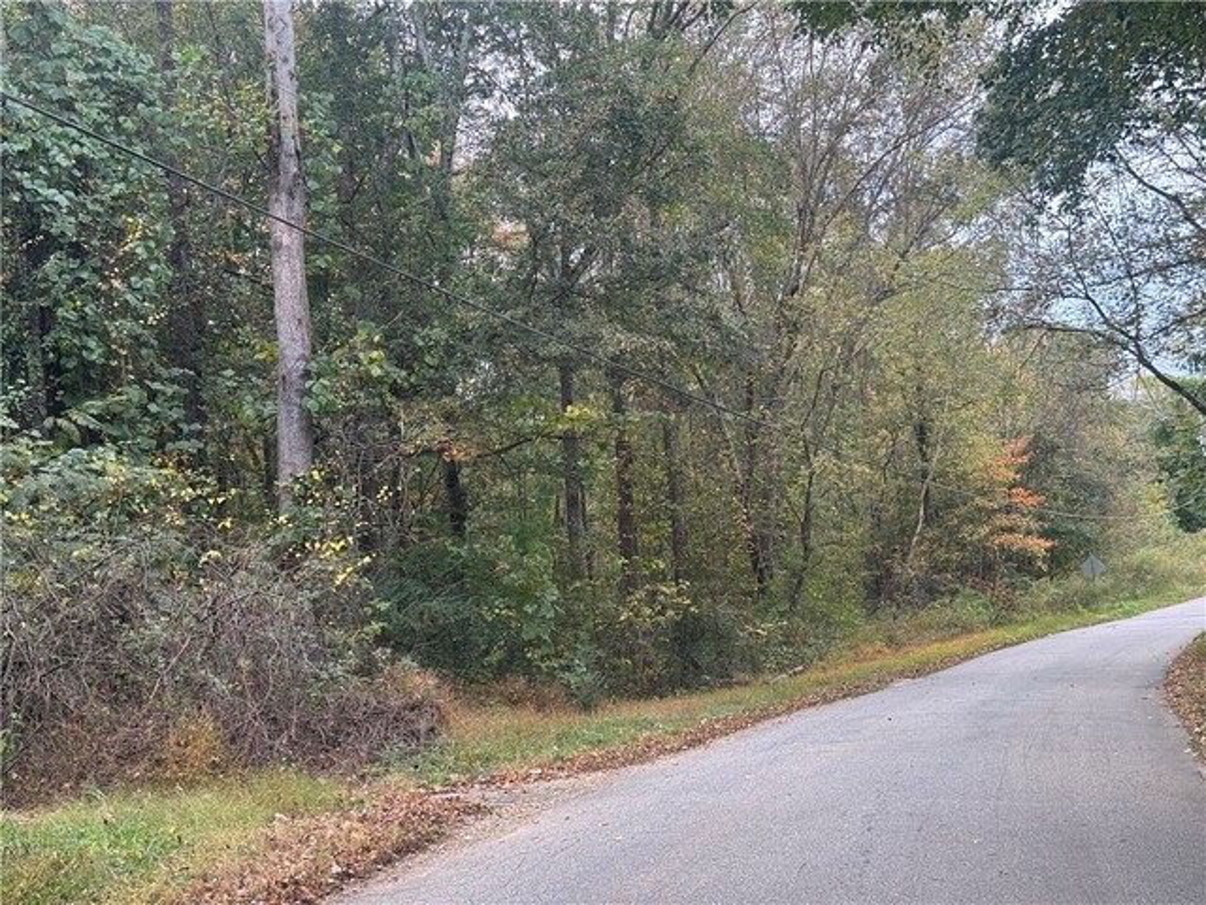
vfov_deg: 30.3
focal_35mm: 48
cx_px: 603
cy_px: 452
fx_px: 1672
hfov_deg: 39.7
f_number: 1.78
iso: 64
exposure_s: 1/173
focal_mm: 6.76
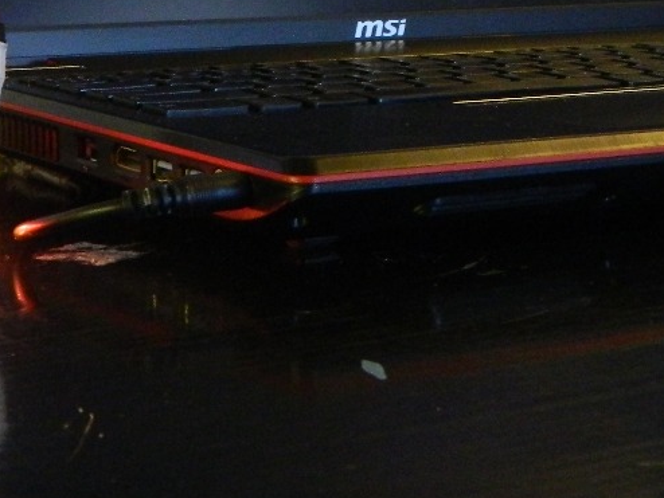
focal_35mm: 102
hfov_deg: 19.2
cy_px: -138
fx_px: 1958
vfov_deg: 14.0
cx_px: 296
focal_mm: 6.2
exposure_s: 1/15
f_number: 3.3
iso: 400
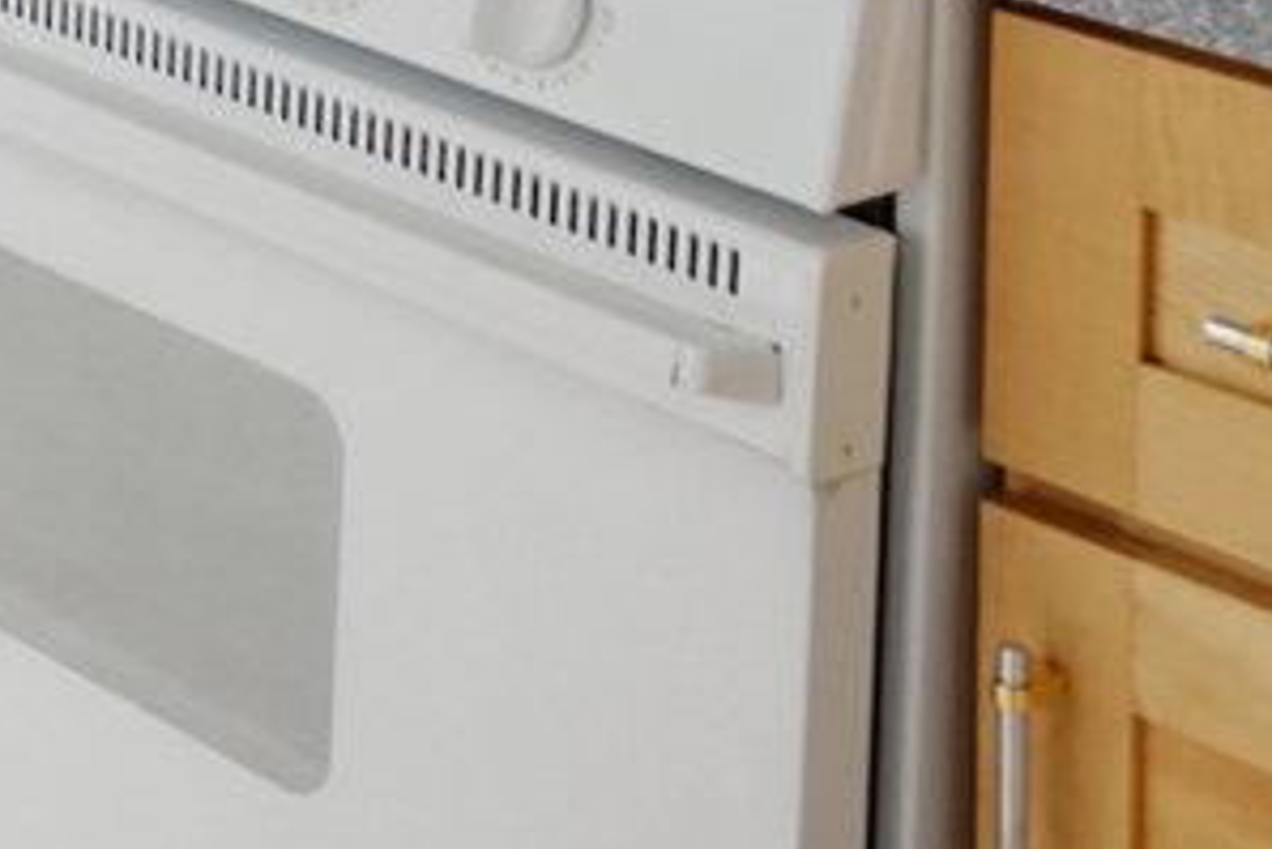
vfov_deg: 10.3
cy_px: -1374
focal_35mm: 110
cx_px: -1208
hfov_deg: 15.3
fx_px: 3888
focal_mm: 16
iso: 1250
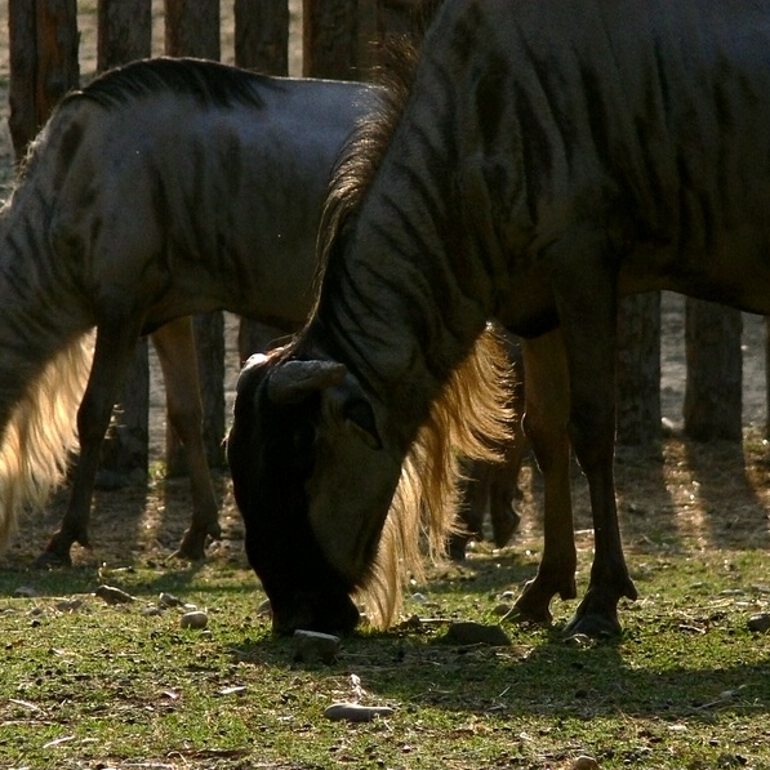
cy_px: 386
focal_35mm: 792
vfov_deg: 2.2
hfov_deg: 2.2
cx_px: 316
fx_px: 19932
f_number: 3.7
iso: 100
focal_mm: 88.8
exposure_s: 1/800
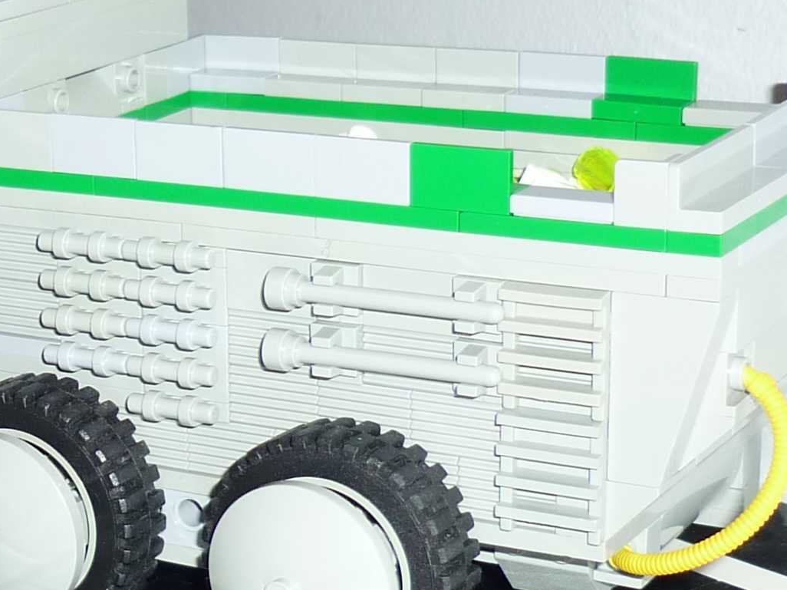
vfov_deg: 14.1
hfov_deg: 18.0
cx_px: -78
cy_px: 392
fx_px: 2387
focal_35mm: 105
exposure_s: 1/30
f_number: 2.8
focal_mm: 5.5
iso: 100
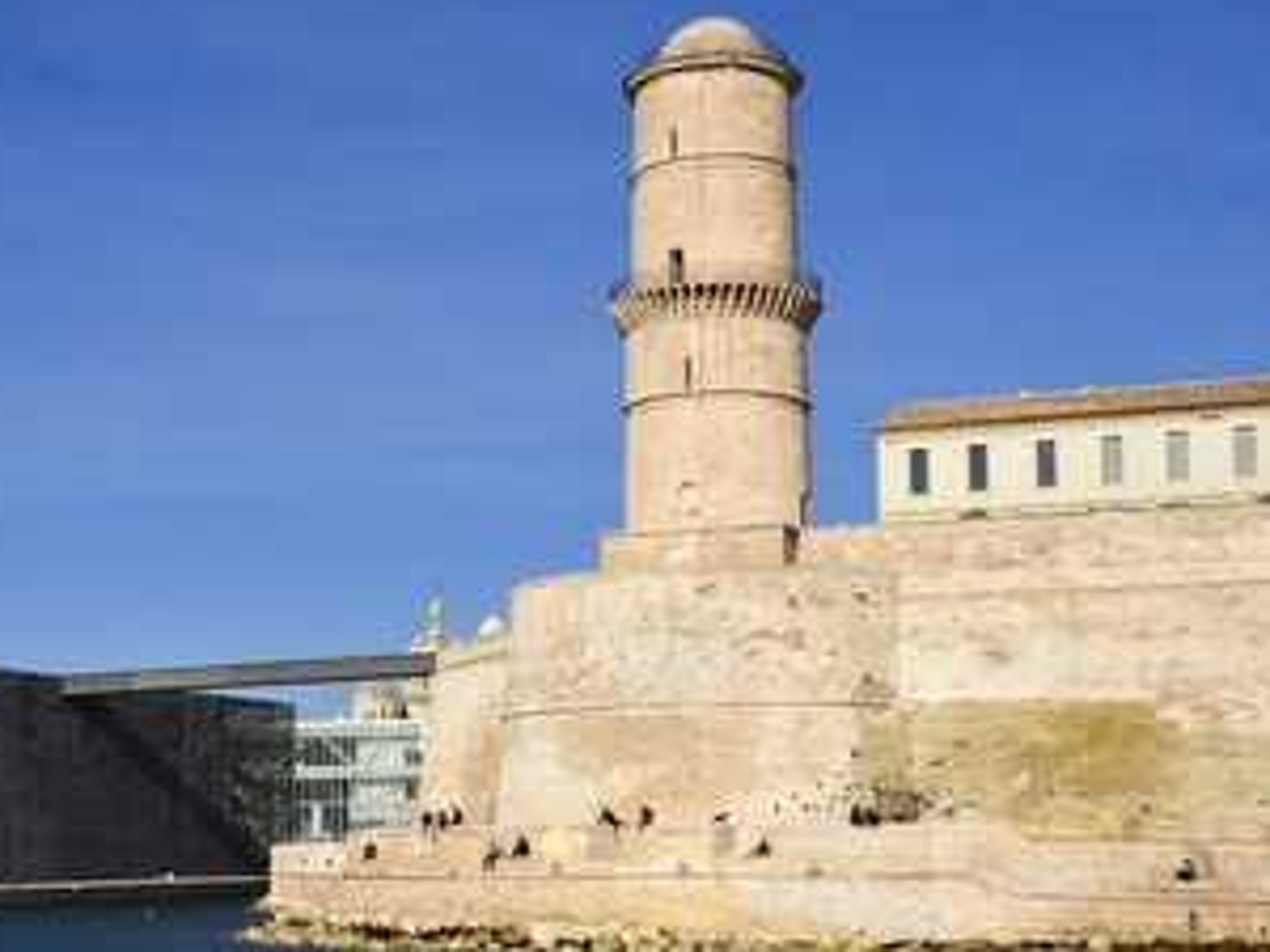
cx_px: 487
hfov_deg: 31.1
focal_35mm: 62
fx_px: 2275
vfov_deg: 23.6
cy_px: 571
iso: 200
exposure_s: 1/500
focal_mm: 46
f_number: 13
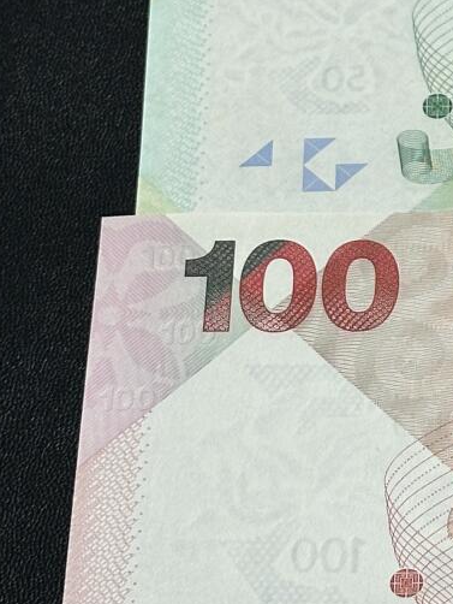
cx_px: 608
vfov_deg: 11.5
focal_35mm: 172
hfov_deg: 8.5
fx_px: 2999
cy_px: 385
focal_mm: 6.86
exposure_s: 1/50
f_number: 1.78
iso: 80
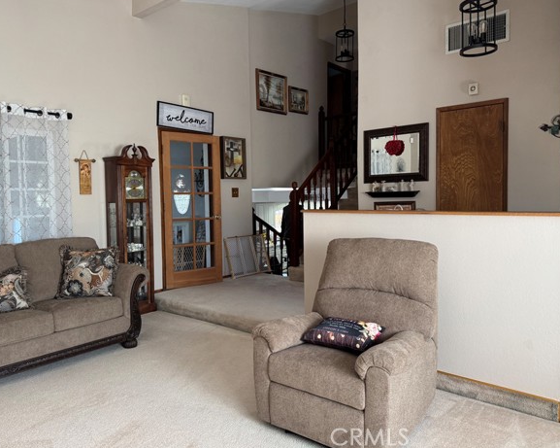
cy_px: 218
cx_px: 271
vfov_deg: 54.9
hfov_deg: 66.0
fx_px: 431
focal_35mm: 26
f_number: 1.78
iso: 200
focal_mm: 6.76
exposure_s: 1/121
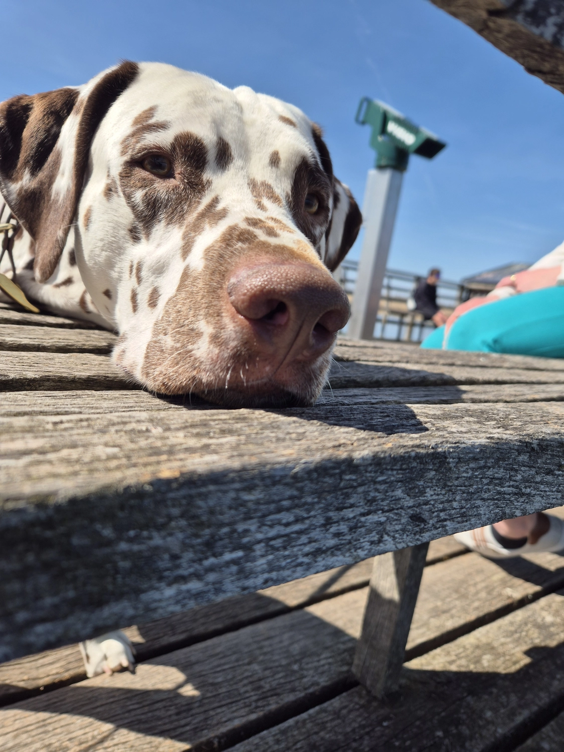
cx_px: 282
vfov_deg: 73.9
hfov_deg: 58.9
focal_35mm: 23
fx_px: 500
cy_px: 376
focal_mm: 5.4
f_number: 1.8
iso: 25
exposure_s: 1/1812
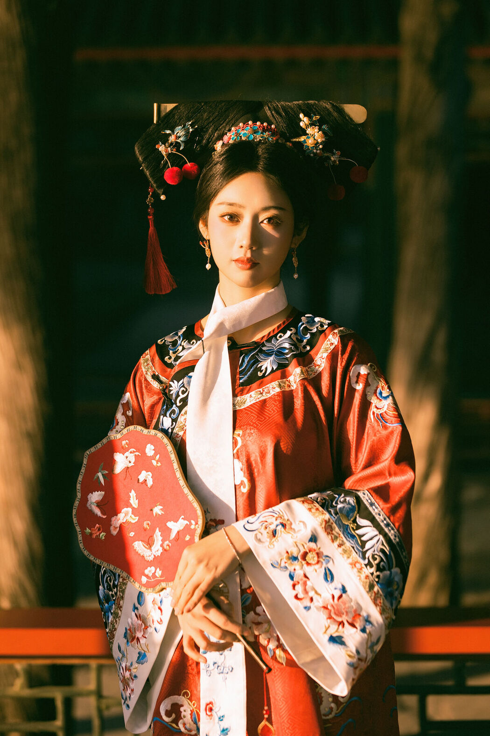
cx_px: 245
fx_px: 1837
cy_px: 368
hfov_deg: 15.2
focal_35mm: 90
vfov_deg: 22.6
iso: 100
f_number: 2.8
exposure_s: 1/800
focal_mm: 90
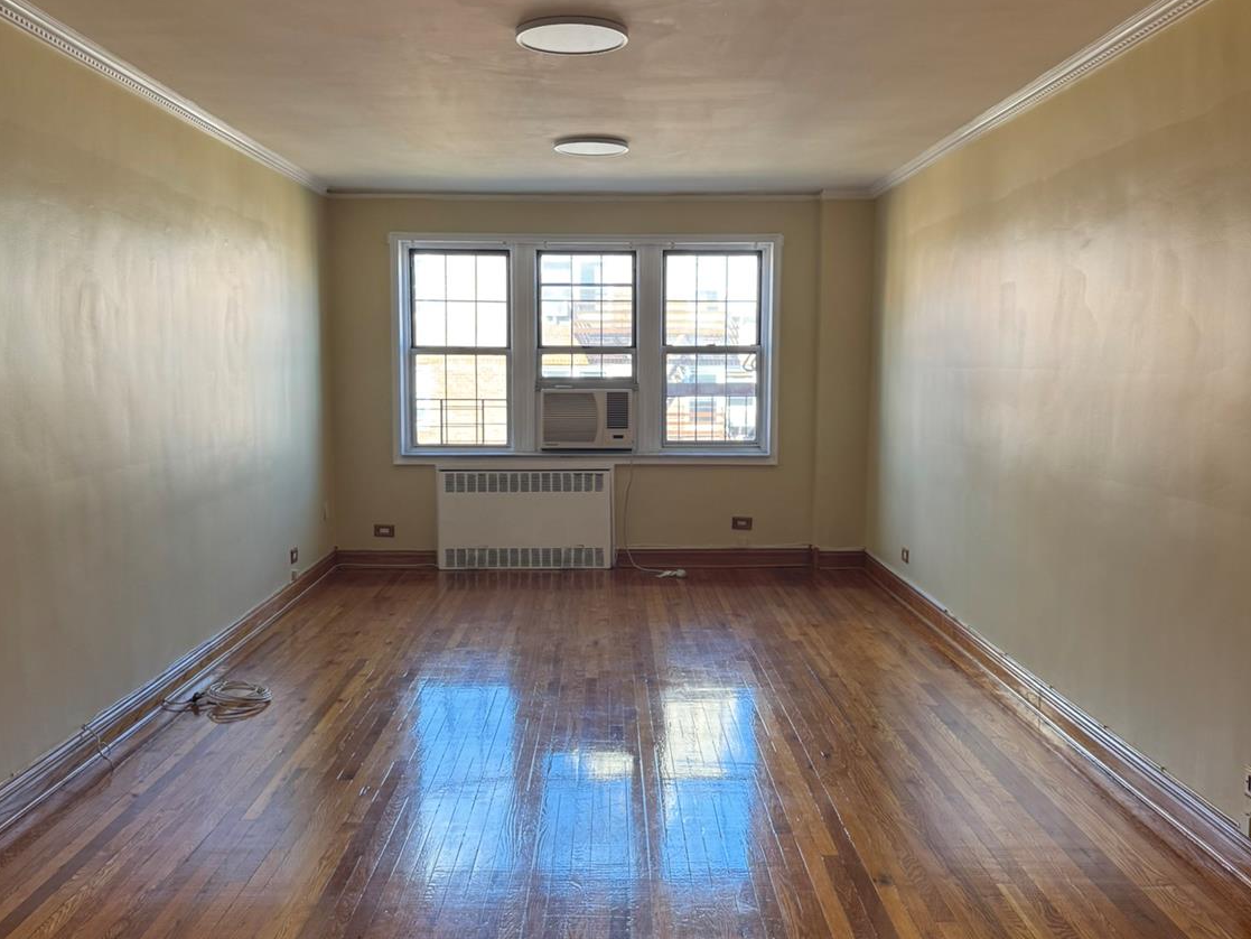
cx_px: 623
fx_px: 1193
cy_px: 473
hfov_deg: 55.3
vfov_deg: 43.0
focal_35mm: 33
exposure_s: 1/120
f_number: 1.78
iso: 100
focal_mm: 6.76
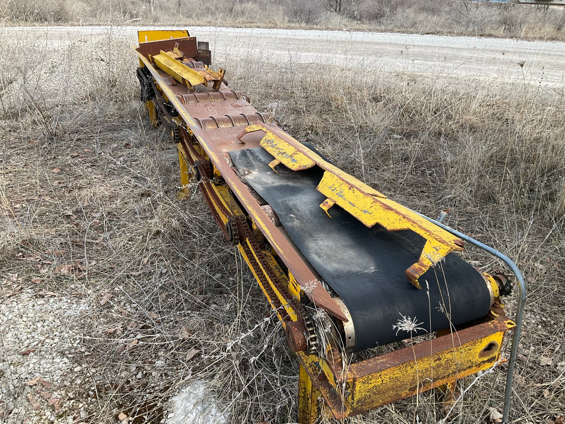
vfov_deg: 48.2
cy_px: 212
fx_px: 473
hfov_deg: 61.7
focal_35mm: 29
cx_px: 282
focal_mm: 3
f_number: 1.8
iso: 25
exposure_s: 1/353
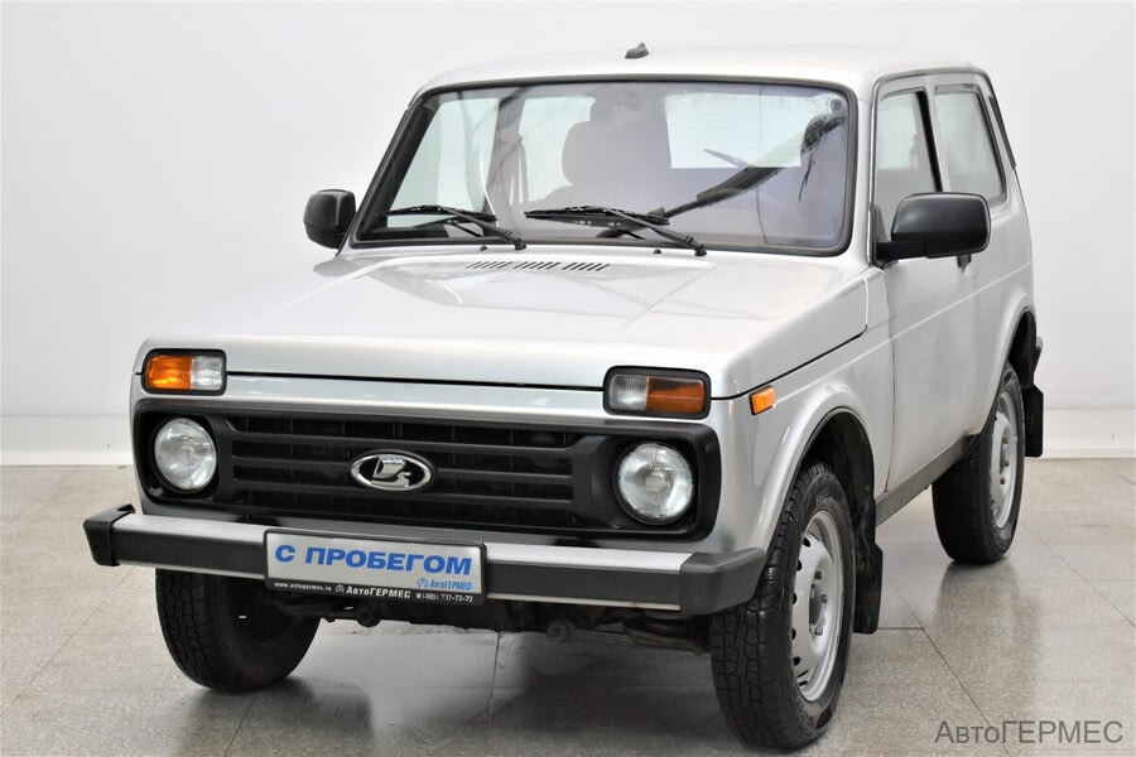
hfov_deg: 28.1
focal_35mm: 72
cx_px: 568
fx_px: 2272
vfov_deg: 18.9
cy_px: 378
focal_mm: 48
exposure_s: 1/80
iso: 800
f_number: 5.3
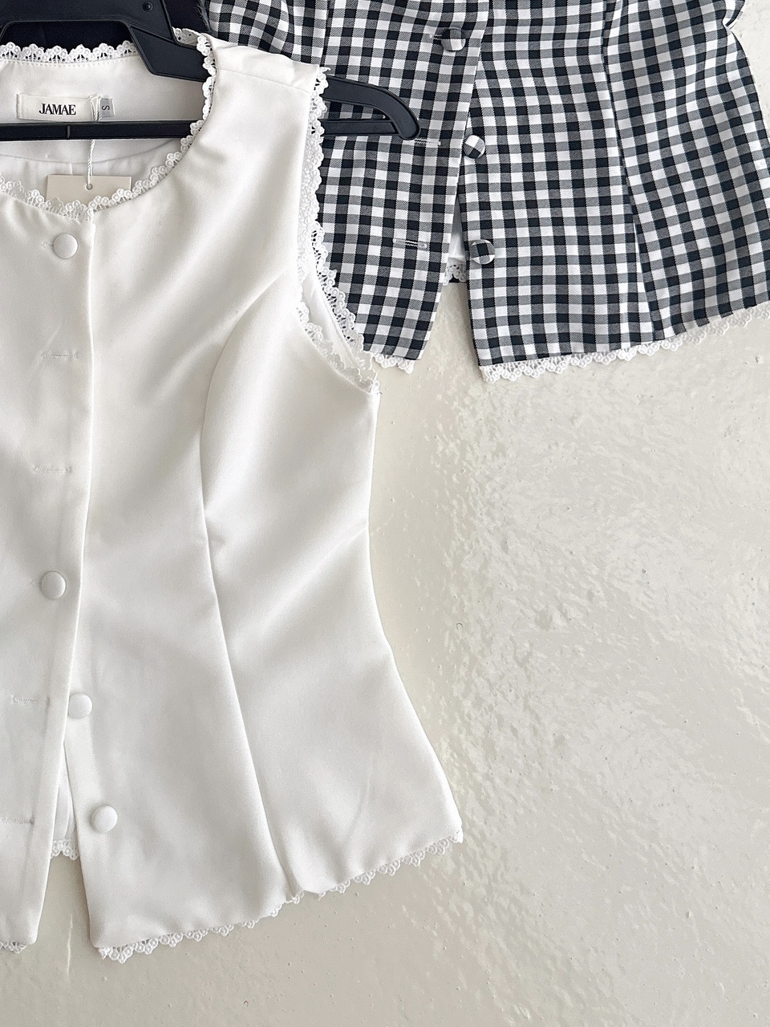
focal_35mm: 45
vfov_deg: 39.0
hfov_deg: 31.4
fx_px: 1335
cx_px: 164
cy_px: 96
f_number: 1.78
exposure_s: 1/104
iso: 250
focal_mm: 6.86
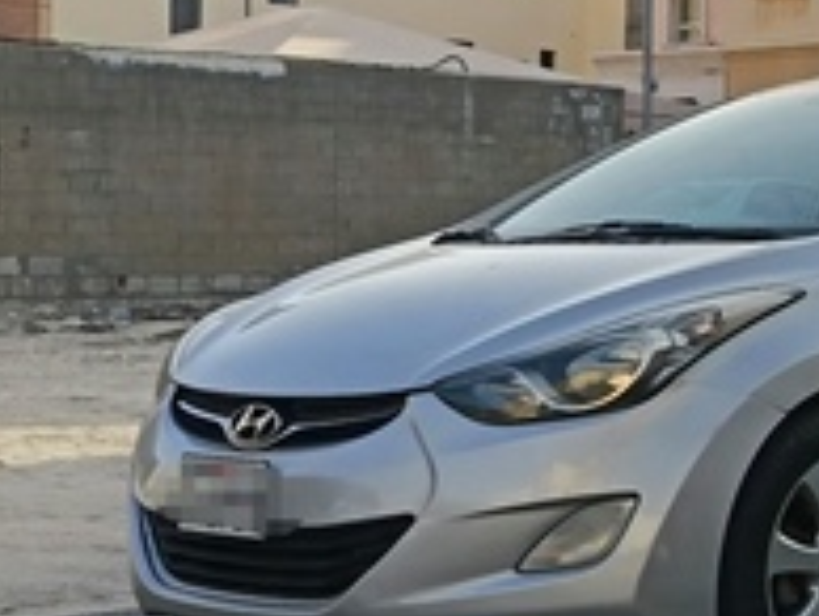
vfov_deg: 13.1
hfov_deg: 16.8
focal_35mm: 113
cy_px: 222
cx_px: 944
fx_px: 2677
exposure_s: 1/391
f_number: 1.75
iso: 100
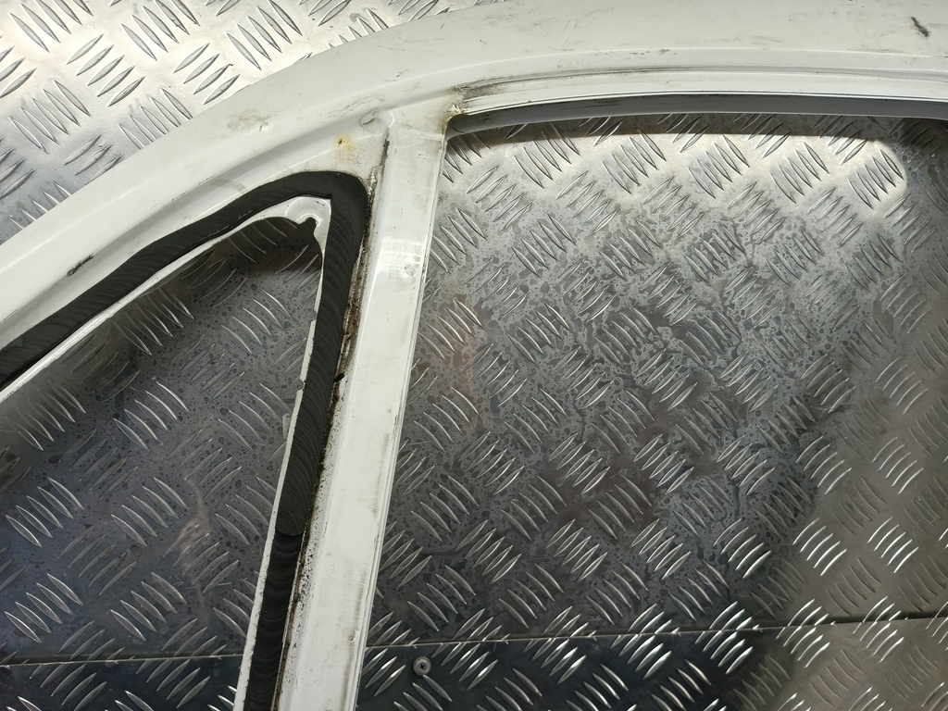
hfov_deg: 73.9
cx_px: 474
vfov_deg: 58.9
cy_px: 356
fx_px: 630
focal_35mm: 23
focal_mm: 4.11
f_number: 1.6
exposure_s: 1/100
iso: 99
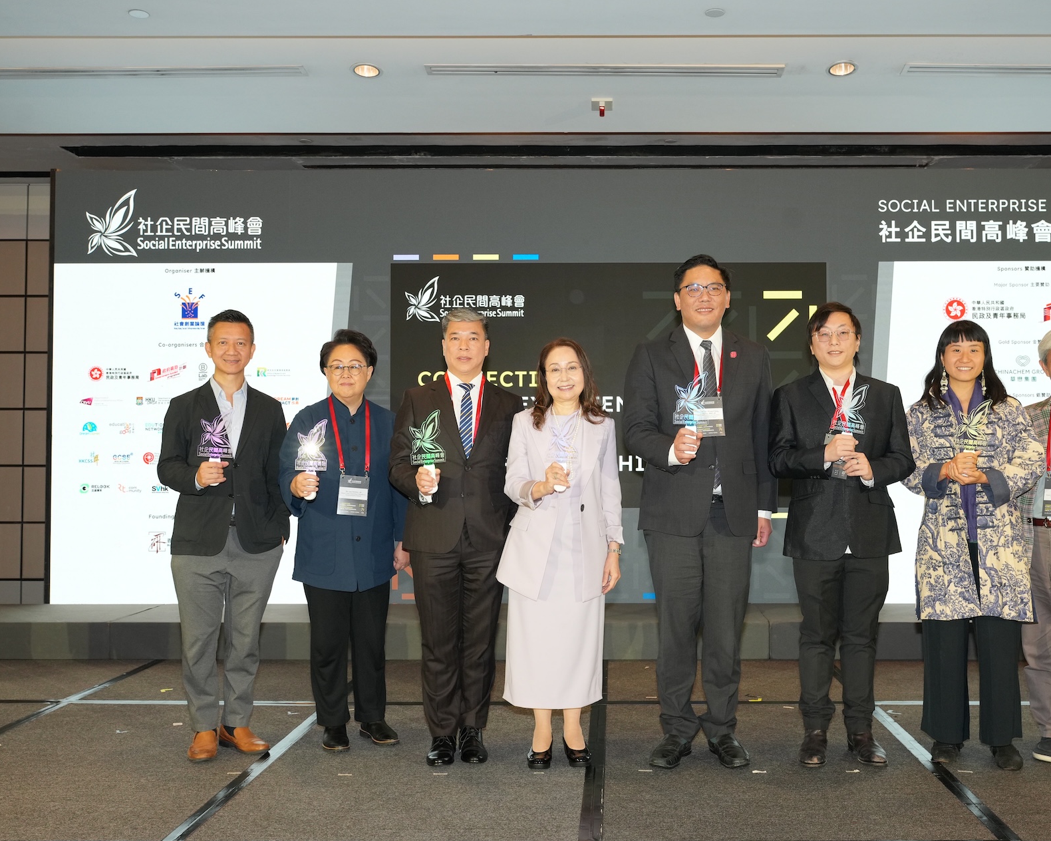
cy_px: 420
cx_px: 609
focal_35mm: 35
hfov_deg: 51.3
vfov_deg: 42.2
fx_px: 1089
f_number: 5.6
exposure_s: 1/80
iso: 1000
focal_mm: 31
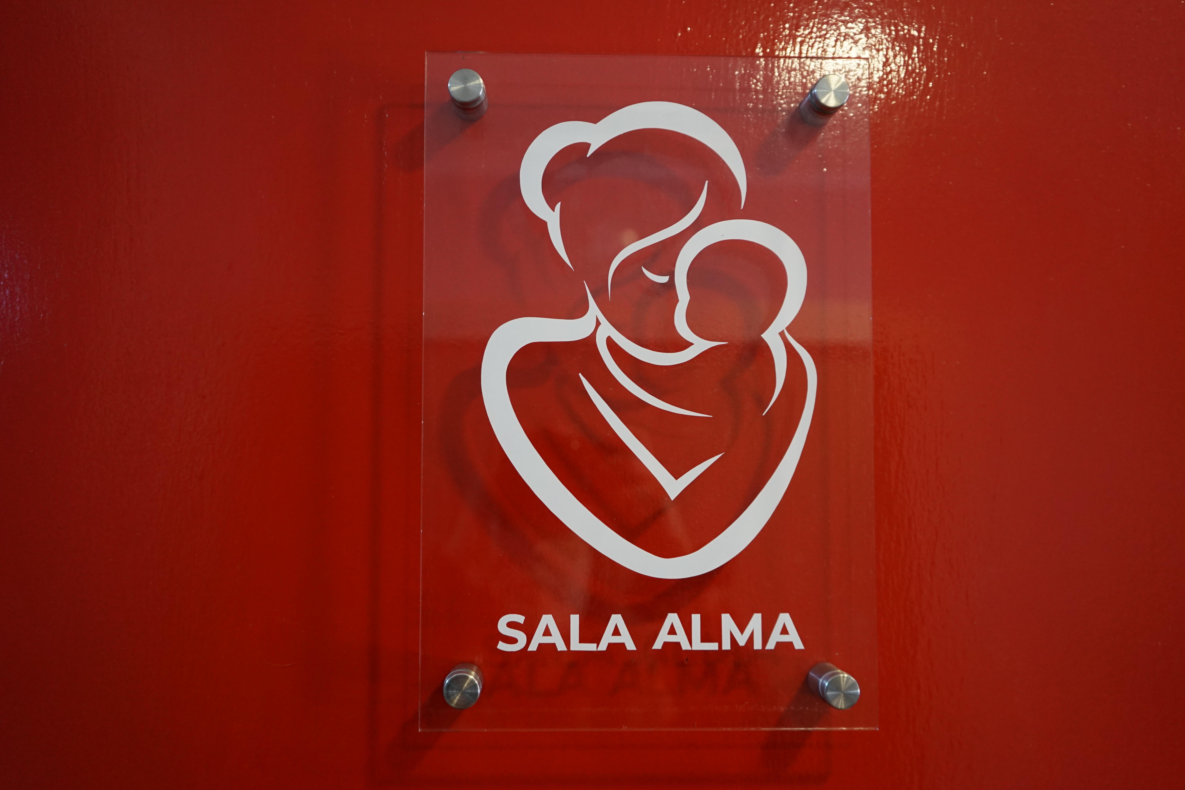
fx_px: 1152
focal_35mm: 35
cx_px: 592
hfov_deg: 54.4
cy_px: 395
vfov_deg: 37.9
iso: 2000
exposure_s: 1/160
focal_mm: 35
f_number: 4
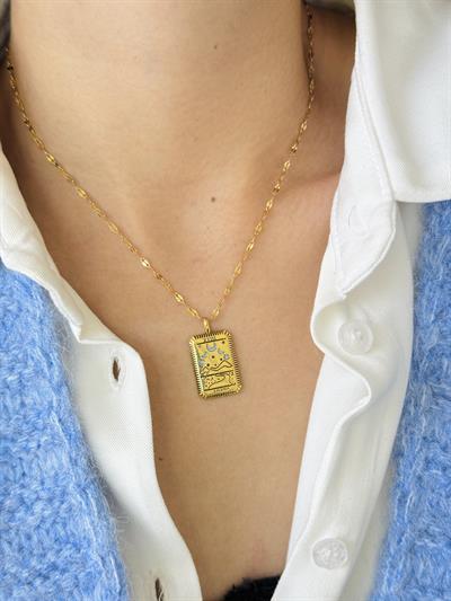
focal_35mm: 48
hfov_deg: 30.3
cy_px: 300
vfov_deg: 39.6
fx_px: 834
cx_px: 226
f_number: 1.78
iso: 80
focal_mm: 6.76
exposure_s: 1/121
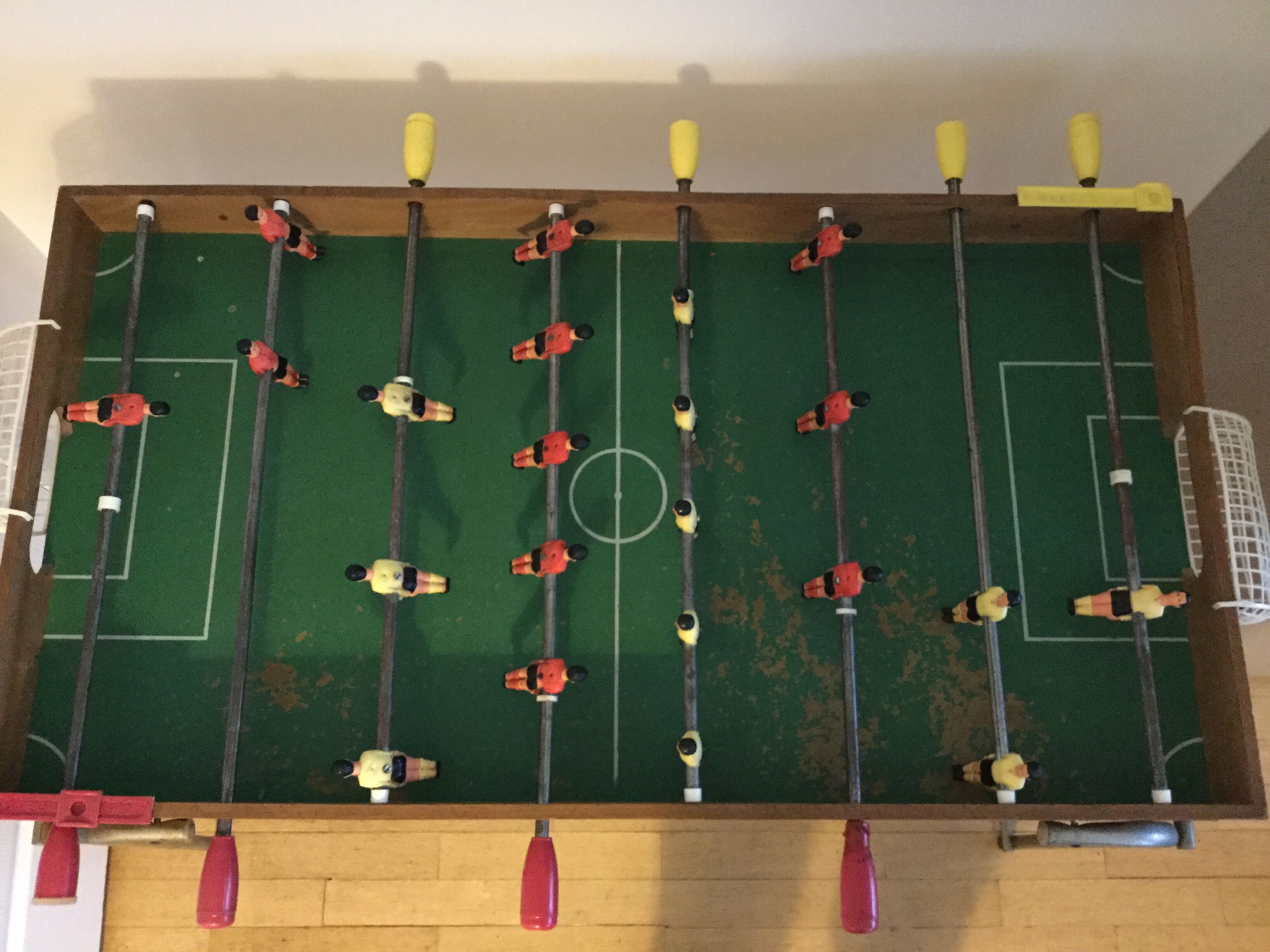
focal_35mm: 31
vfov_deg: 45.4
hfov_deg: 58.4
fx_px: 1137
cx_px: 635
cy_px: 476
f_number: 2.4
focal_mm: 3.3
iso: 640
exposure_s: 1/17
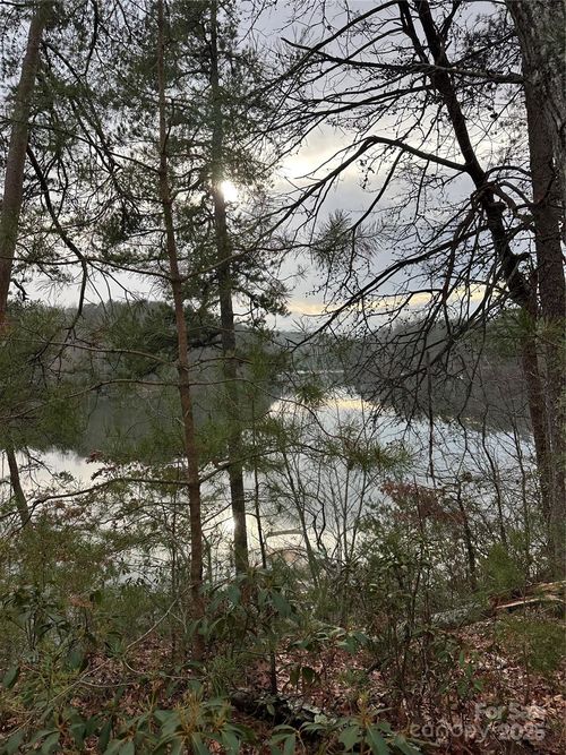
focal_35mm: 24
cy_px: 378
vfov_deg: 71.6
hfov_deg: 56.8
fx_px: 523
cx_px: 283
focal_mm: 6.86
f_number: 1.78
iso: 80
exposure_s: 1/1040
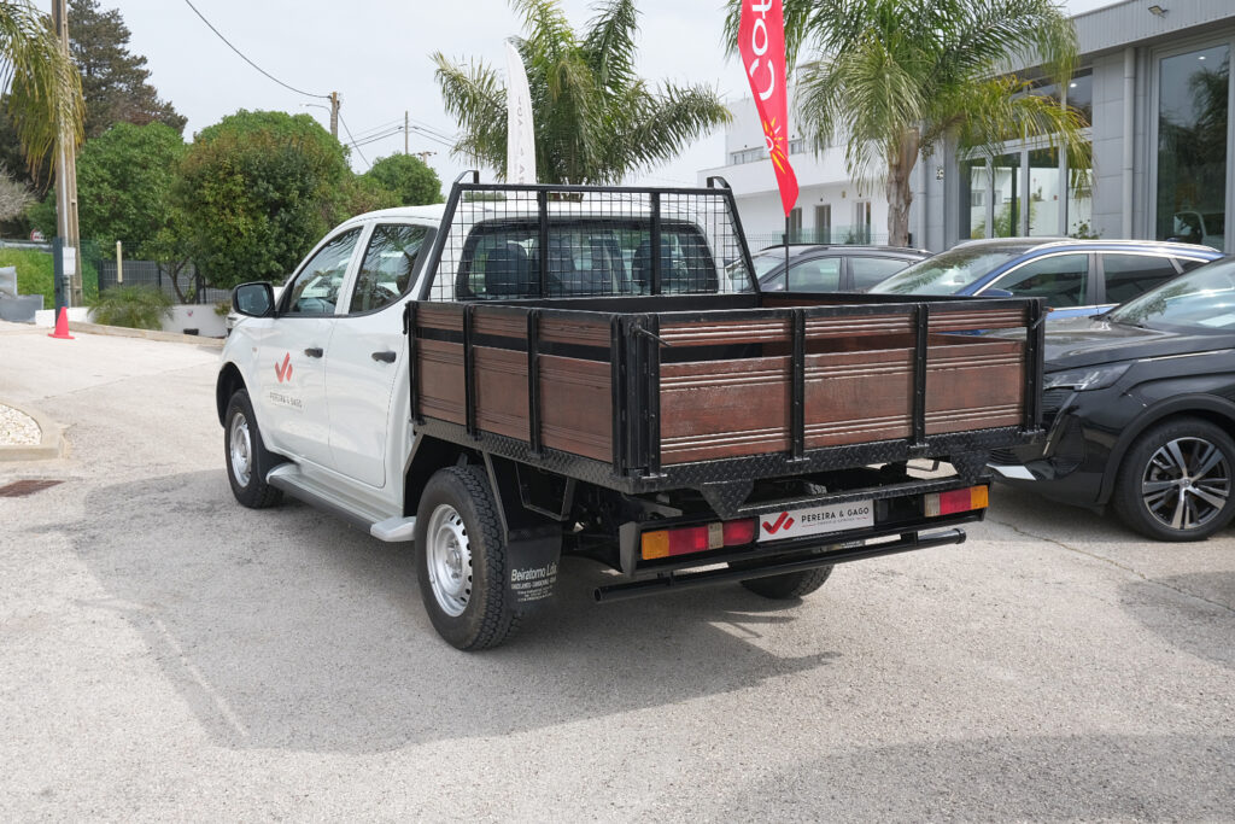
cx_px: 618
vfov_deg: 37.9
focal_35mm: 35
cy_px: 412
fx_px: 1201
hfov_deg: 54.4
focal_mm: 23.5
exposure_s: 1/200
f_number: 9
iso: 160
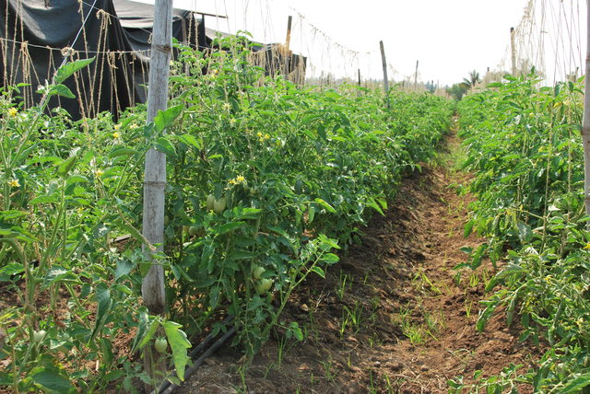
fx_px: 591
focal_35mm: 36
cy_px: 197
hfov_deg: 53.1
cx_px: 295
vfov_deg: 36.9
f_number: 9
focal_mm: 24
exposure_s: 1/160
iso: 200
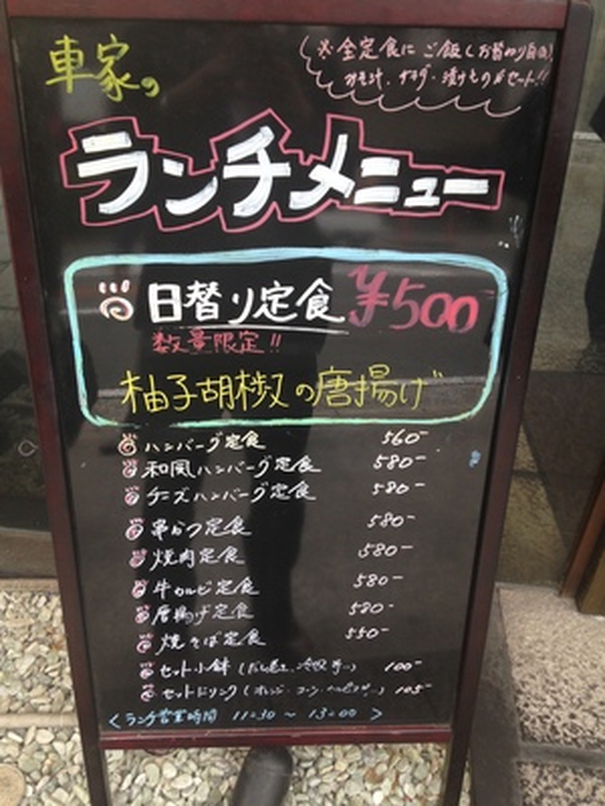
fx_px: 769
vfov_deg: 55.4
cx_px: 302
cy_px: 403
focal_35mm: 33
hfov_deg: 42.9
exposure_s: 1/40
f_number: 2.4
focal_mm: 4.12
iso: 50
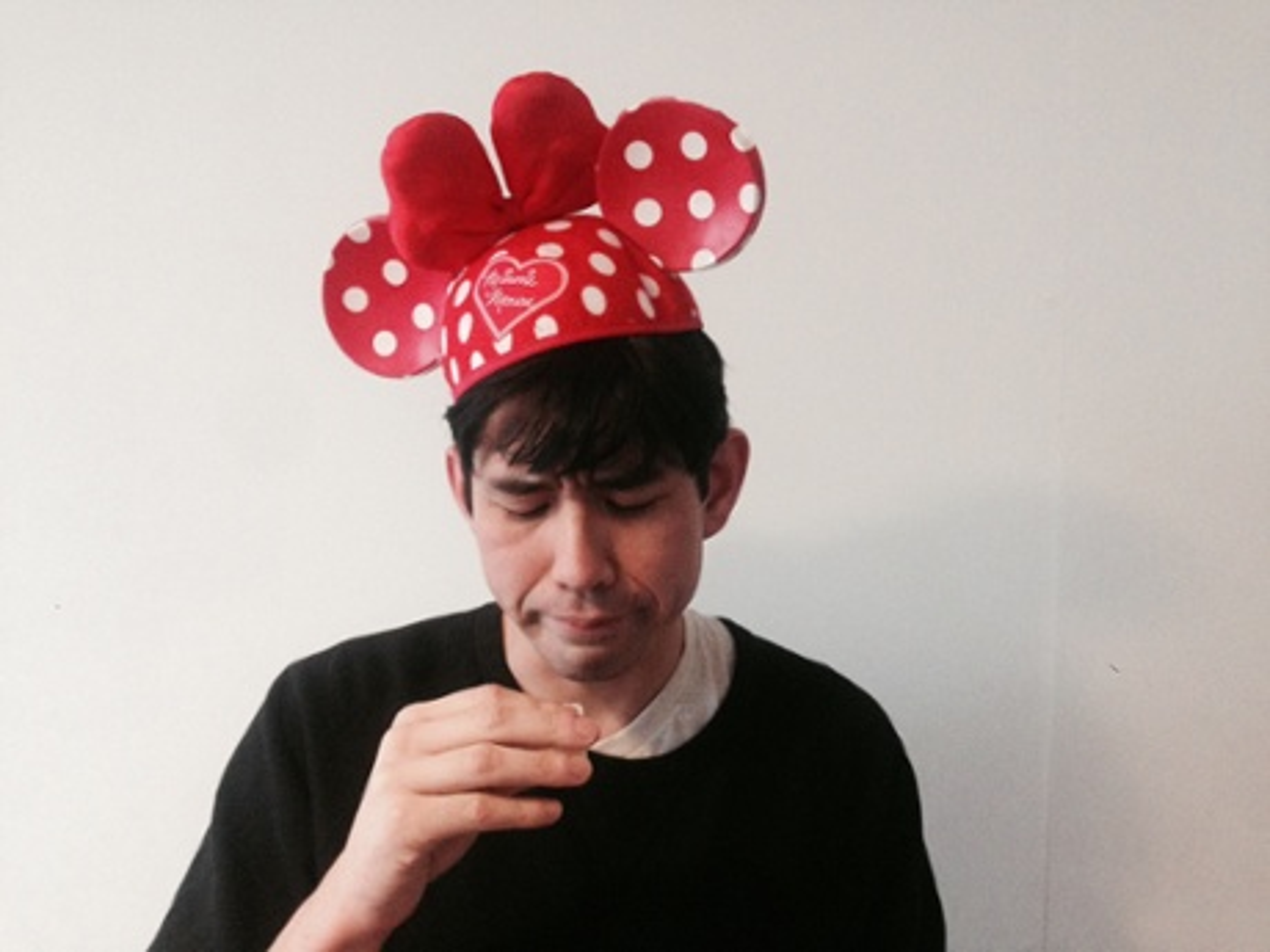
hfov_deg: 55.4
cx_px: 635
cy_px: 476
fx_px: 1211
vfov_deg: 42.9
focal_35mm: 33
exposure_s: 1/17
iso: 400
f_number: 2.4
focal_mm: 4.12
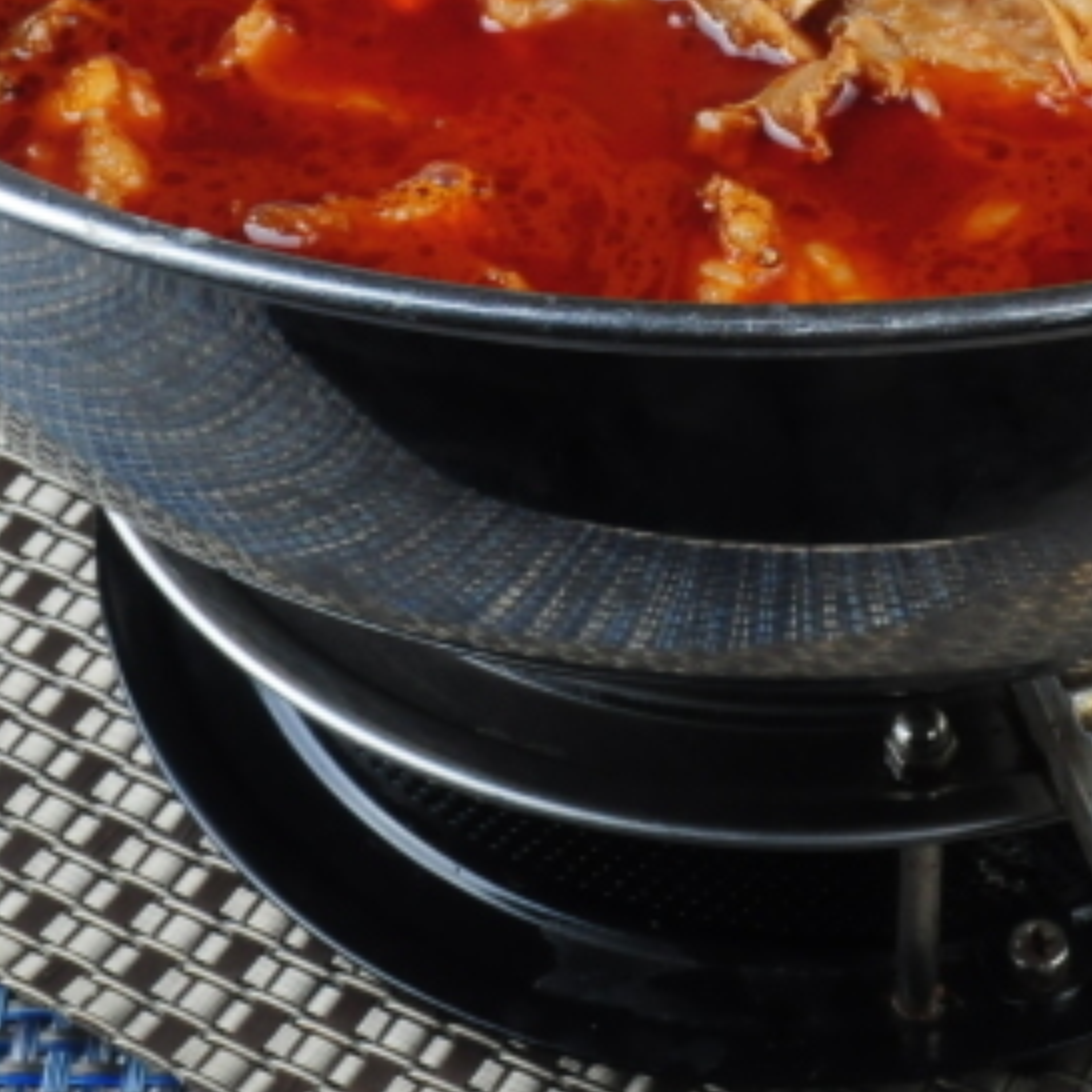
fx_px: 3747
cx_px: 924
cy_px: -76
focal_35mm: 105
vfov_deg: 16.1
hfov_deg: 16.4
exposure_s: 1/125
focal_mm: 22
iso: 800
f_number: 20
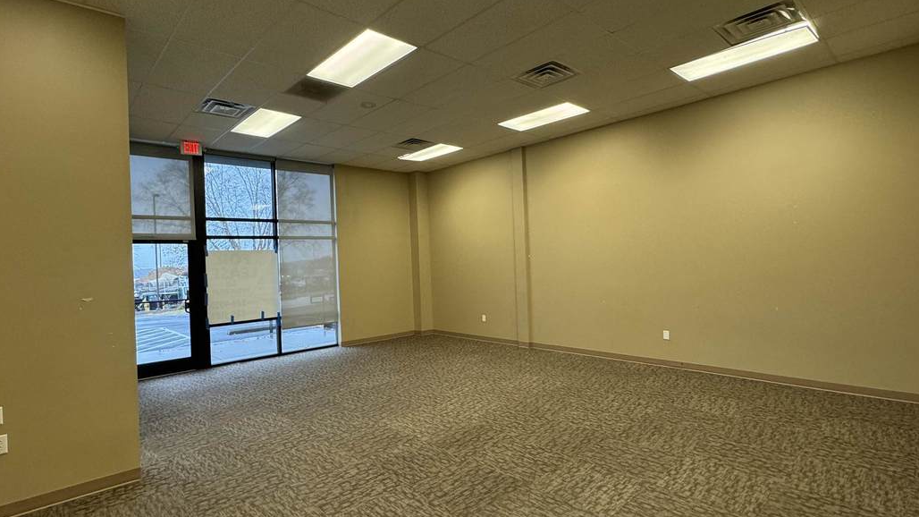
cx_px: 434
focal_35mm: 19
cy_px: 261
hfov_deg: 89.5
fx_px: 463
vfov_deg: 58.3
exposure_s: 1/60
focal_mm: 2.22
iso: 200
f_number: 2.2
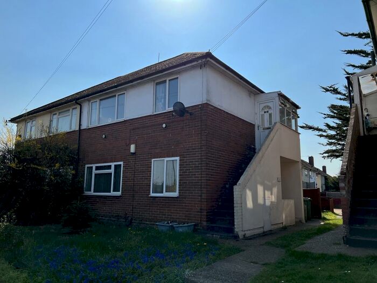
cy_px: 142
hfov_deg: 67.3
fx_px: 283
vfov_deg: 53.1
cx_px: 188
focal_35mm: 26
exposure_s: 1/10309
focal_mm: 5.7
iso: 50
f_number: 1.5
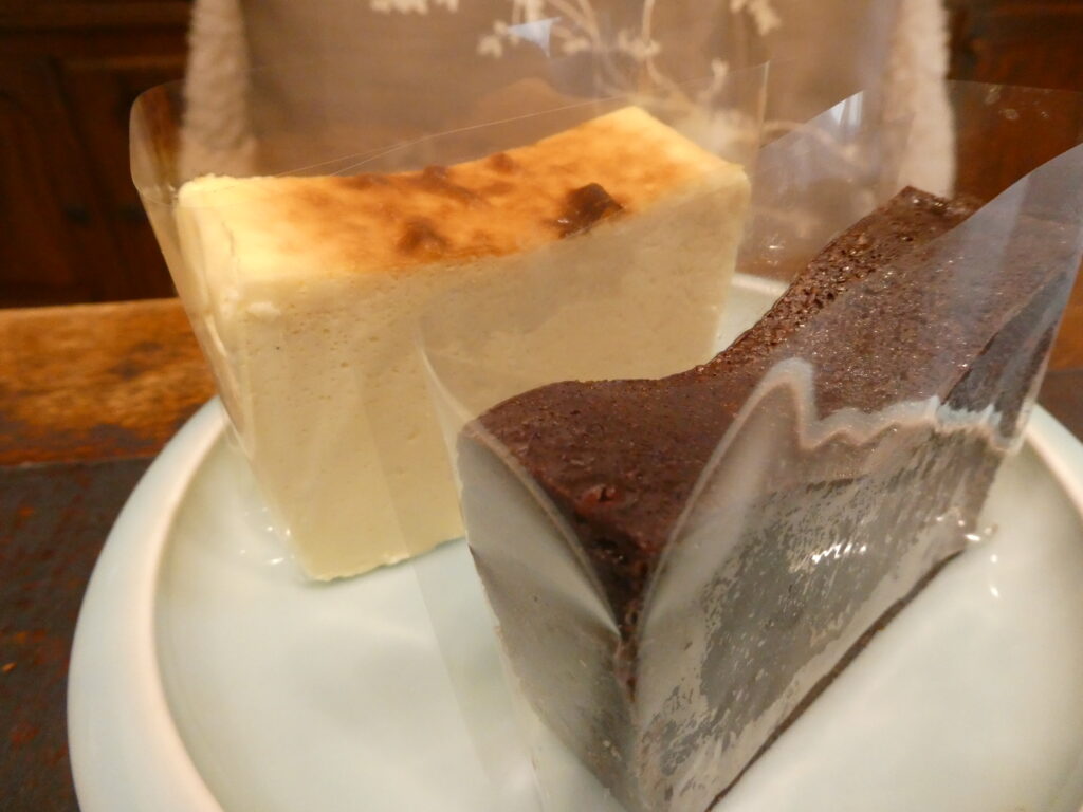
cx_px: 542
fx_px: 751
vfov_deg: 56.8
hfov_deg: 71.6
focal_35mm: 24
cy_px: 406
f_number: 3.3
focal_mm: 4.3
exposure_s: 1/60
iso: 800
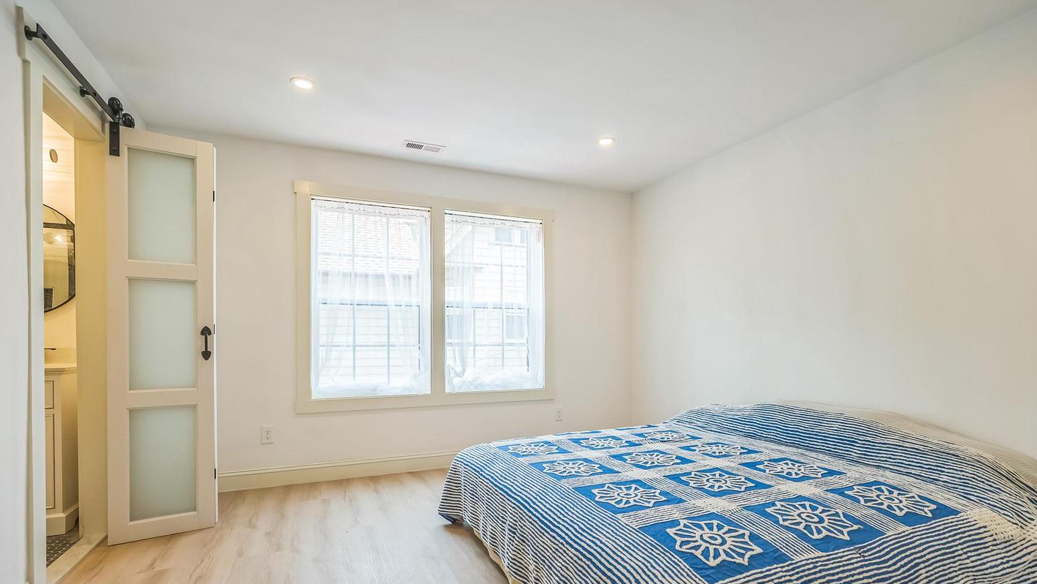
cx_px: 524
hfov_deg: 95.9
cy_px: 335
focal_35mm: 17
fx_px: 467
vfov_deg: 63.6
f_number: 4
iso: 200
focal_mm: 16
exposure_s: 1/60
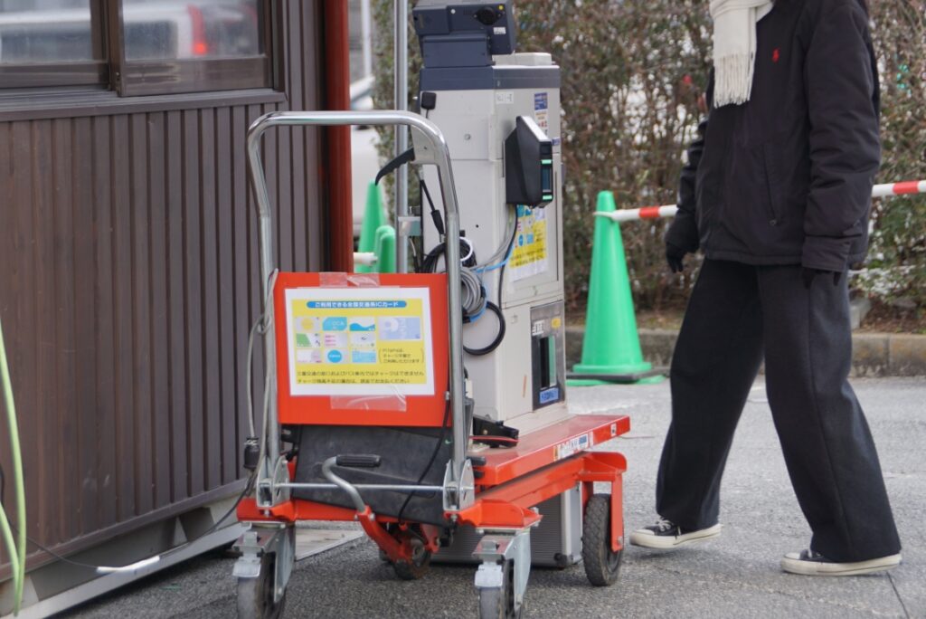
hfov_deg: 15.2
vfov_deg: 10.2
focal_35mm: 135
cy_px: 310
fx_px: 3474
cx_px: 463
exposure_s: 1/160
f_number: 5.6
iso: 160
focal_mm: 90
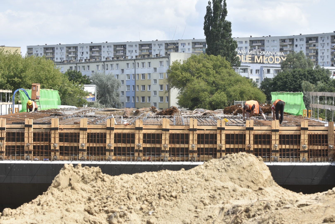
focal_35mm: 105
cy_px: 112
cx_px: 168
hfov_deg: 19.5
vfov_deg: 13.0
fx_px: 977
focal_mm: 70
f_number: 9
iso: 100
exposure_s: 1/125
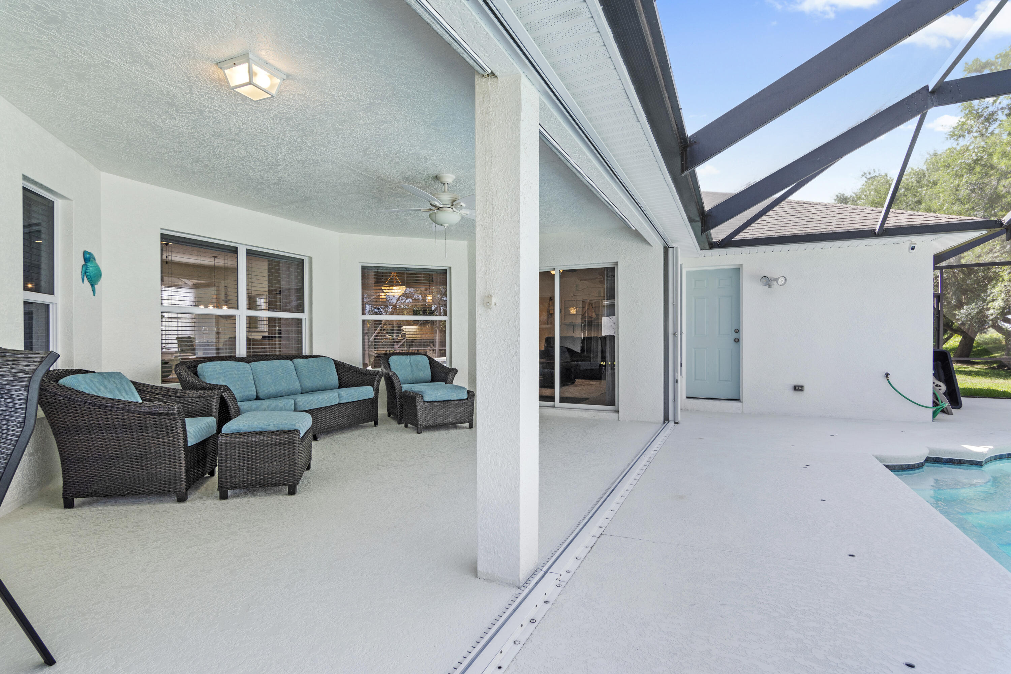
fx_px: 463
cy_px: 337
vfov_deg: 72.1
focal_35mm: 16
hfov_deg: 95.0
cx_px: 506
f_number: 6.3
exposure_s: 1/125
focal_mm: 11
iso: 320
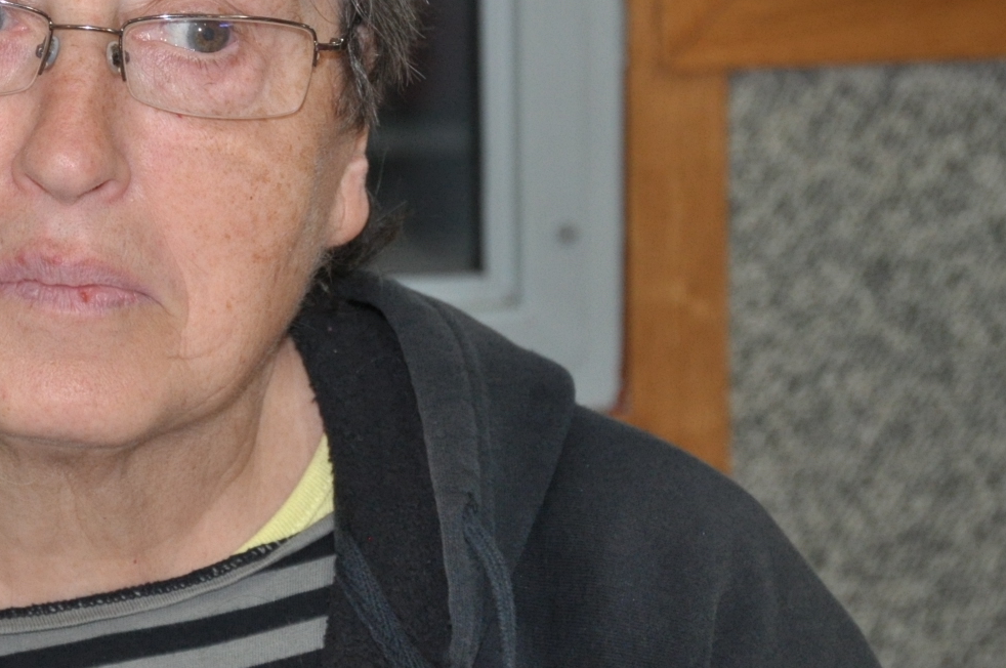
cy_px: 108
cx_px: 84
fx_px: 7312
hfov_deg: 7.8
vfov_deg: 5.2
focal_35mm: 262
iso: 800
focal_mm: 80
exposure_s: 1/60
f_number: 5.3
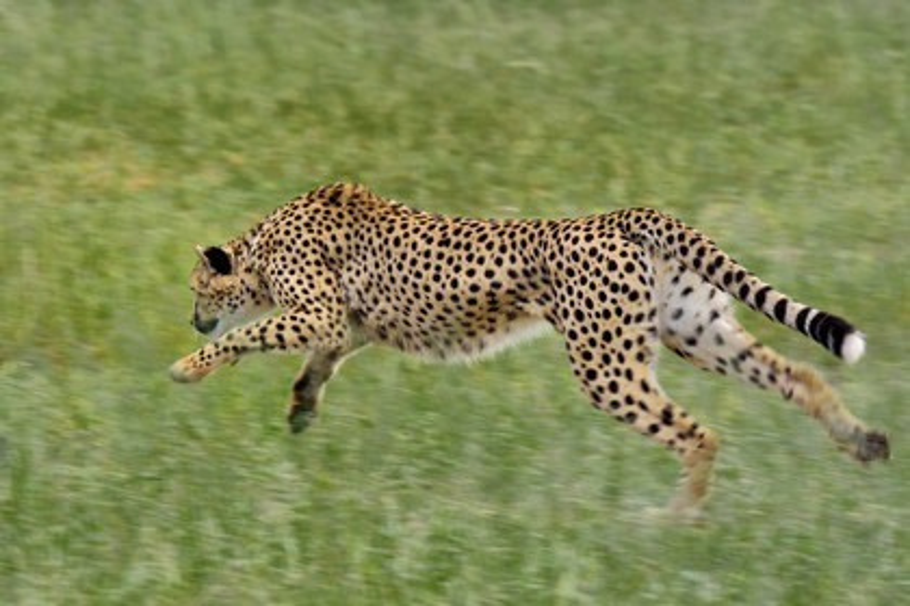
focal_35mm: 200
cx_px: 455
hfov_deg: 10.3
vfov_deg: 6.9
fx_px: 5055
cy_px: 303
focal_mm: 200
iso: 400
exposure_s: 1/400
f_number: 8
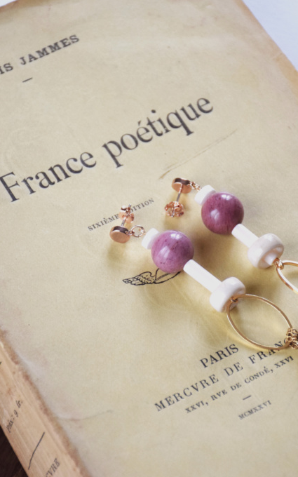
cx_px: 160
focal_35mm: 173
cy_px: 239
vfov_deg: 12.1
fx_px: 2245
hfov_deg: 7.6
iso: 1000
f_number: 5.6
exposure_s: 1/250
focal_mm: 75
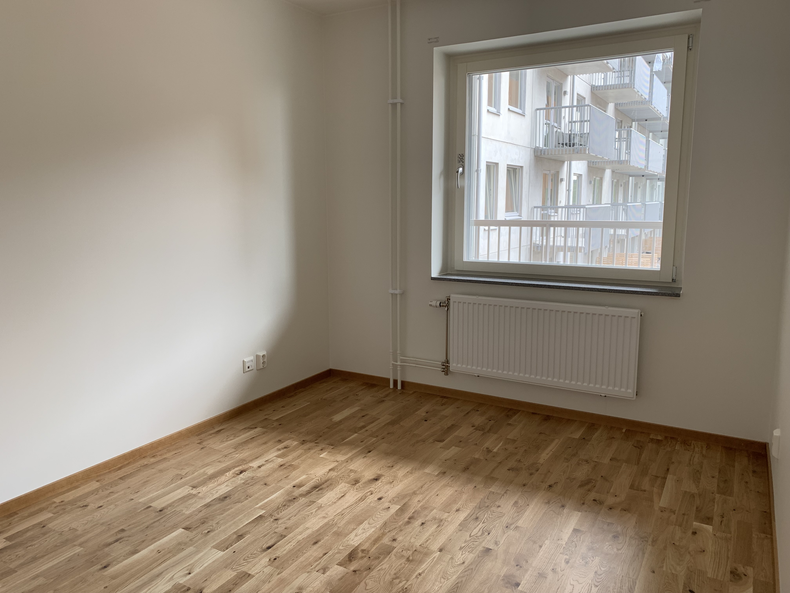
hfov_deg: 67.3
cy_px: 296
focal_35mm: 26
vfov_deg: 53.1
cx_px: 395
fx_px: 593
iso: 40
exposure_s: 1/122
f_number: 1.8
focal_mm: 4.25
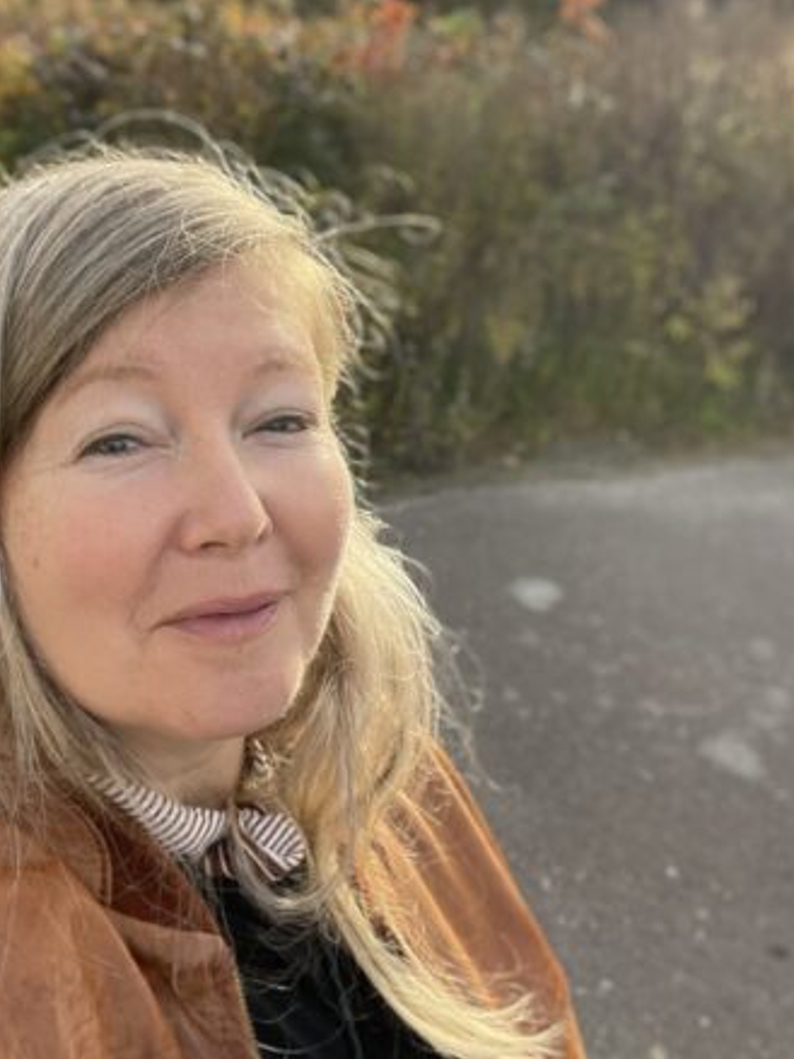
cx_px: 280
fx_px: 1255
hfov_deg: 34.9
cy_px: 355
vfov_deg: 45.1
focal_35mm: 41
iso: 25
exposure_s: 1/122
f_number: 2.2
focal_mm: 2.71
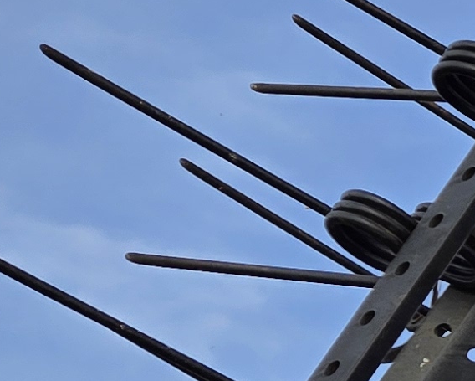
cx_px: 1379
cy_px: 495
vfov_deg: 9.6
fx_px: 2222
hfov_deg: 9.7
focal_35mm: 158
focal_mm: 5.4
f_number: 1.8
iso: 25
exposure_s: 1/1212
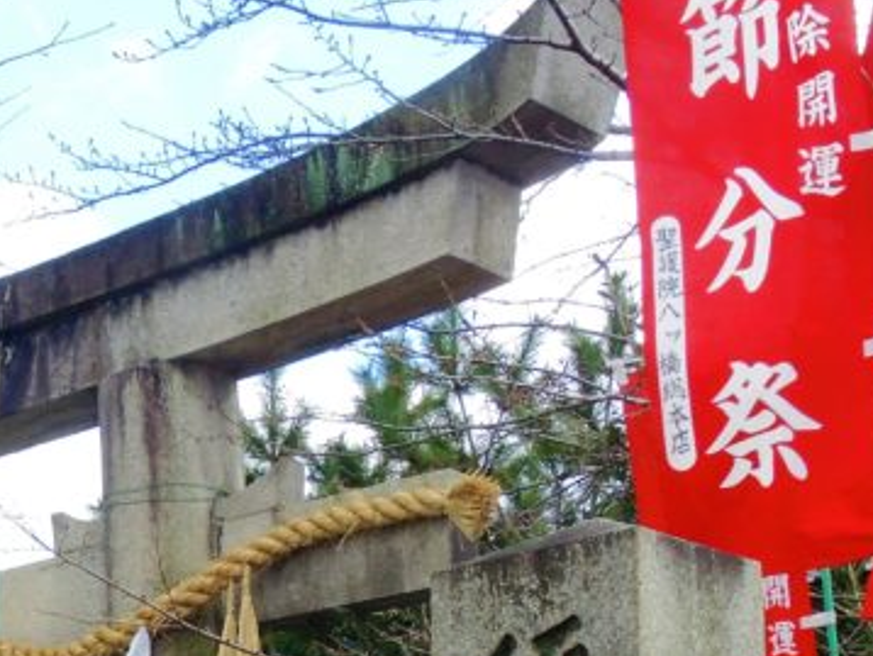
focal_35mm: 100
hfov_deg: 18.2
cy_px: 922
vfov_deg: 14.1
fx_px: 2524
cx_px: -280
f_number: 8
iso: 80
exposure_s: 1/60
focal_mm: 7.6
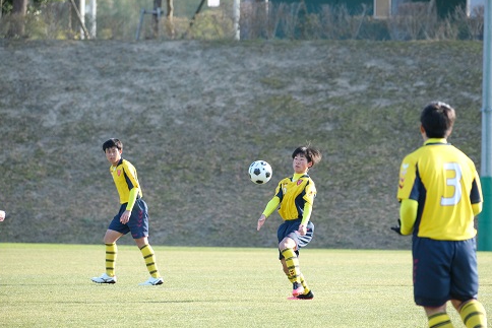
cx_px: 246
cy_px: 160
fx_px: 5673
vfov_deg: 3.3
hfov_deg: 5.0
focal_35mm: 415
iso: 1250
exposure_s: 1/500
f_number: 6.4
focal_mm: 268.2
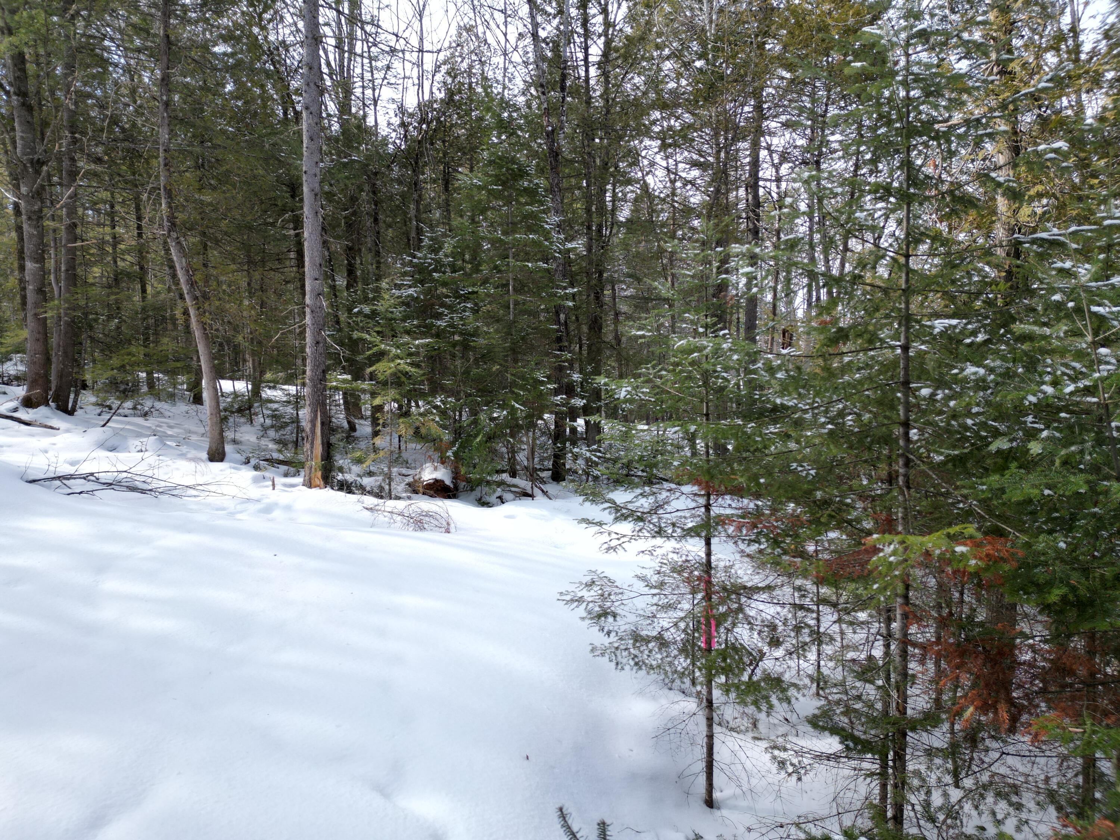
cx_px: 560
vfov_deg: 56.8
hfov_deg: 71.6
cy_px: 420
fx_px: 777
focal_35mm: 24
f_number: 1.7
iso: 100
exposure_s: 1/1000
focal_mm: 6.72
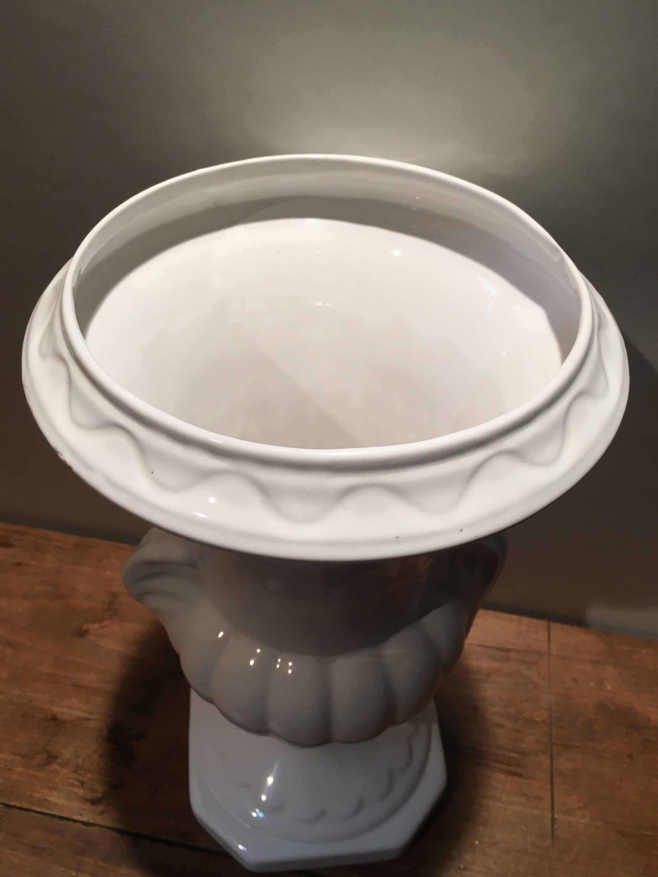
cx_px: 325
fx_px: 760
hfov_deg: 46.8
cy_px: 435
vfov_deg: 60.0
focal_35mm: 30
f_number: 2.2
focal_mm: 4.15
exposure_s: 1/33
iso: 32
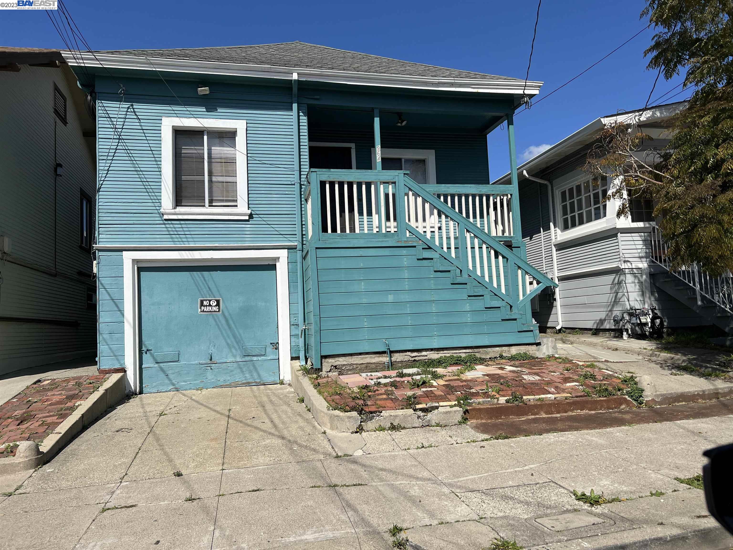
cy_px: 275
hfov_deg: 67.3
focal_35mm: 26
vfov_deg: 53.1
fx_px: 551
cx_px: 366
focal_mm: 5.7
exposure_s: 1/8696
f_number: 1.5
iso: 50
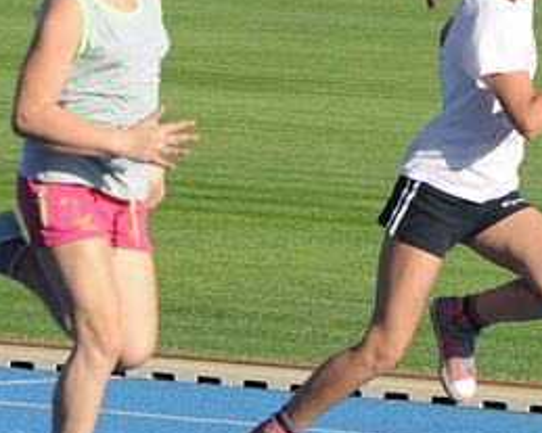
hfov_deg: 4.0
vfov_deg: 3.2
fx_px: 7786
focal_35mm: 486
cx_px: 515
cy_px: 135
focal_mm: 105
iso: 500
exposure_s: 1/1000
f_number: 9
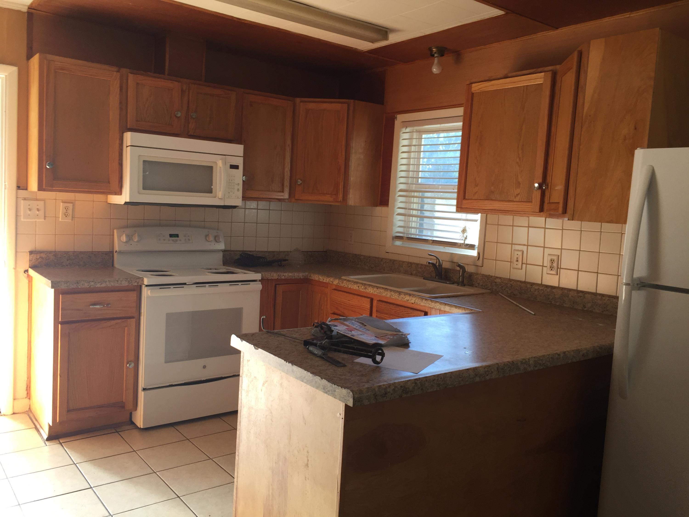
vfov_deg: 48.2
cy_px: 258
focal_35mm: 29
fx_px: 577
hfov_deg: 61.7
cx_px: 344
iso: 40
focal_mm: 4.15
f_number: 2.2
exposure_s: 1/60
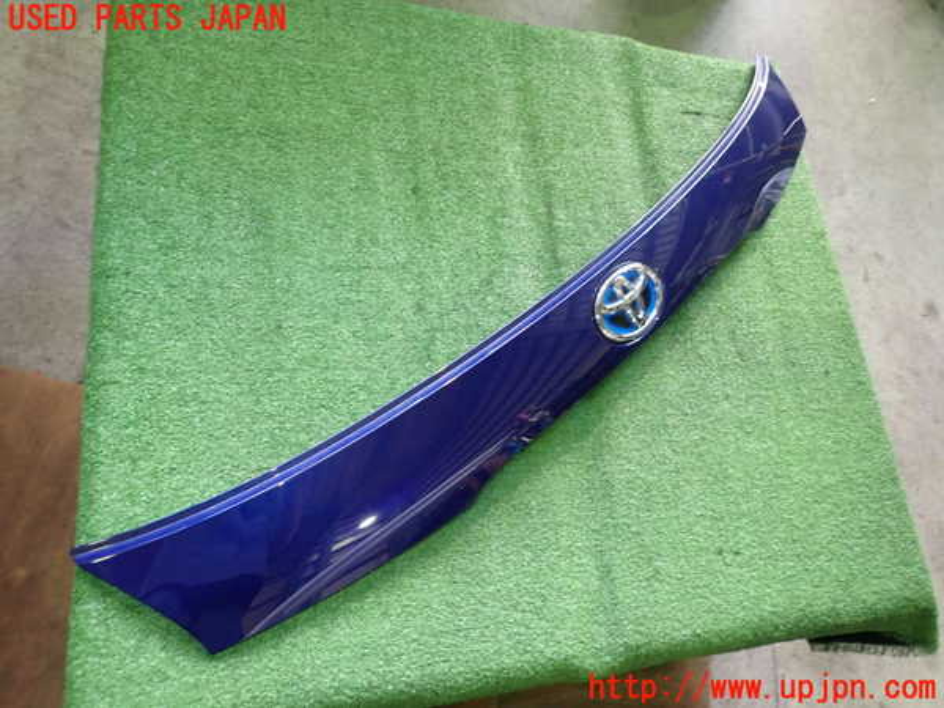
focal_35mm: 25
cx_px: 472
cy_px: 354
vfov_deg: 54.9
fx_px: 682
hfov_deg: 69.4
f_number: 2
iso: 200
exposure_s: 1/30
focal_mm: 4.5
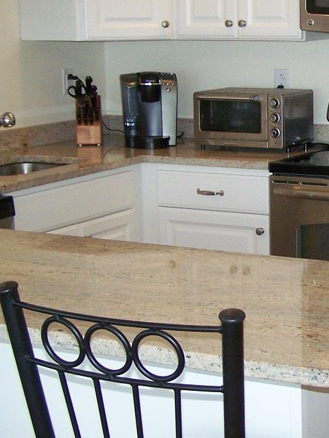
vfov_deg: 23.0
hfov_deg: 16.7
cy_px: 217
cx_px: 383
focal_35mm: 85
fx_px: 1077
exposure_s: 1/60
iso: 160
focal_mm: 6.3
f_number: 2.8
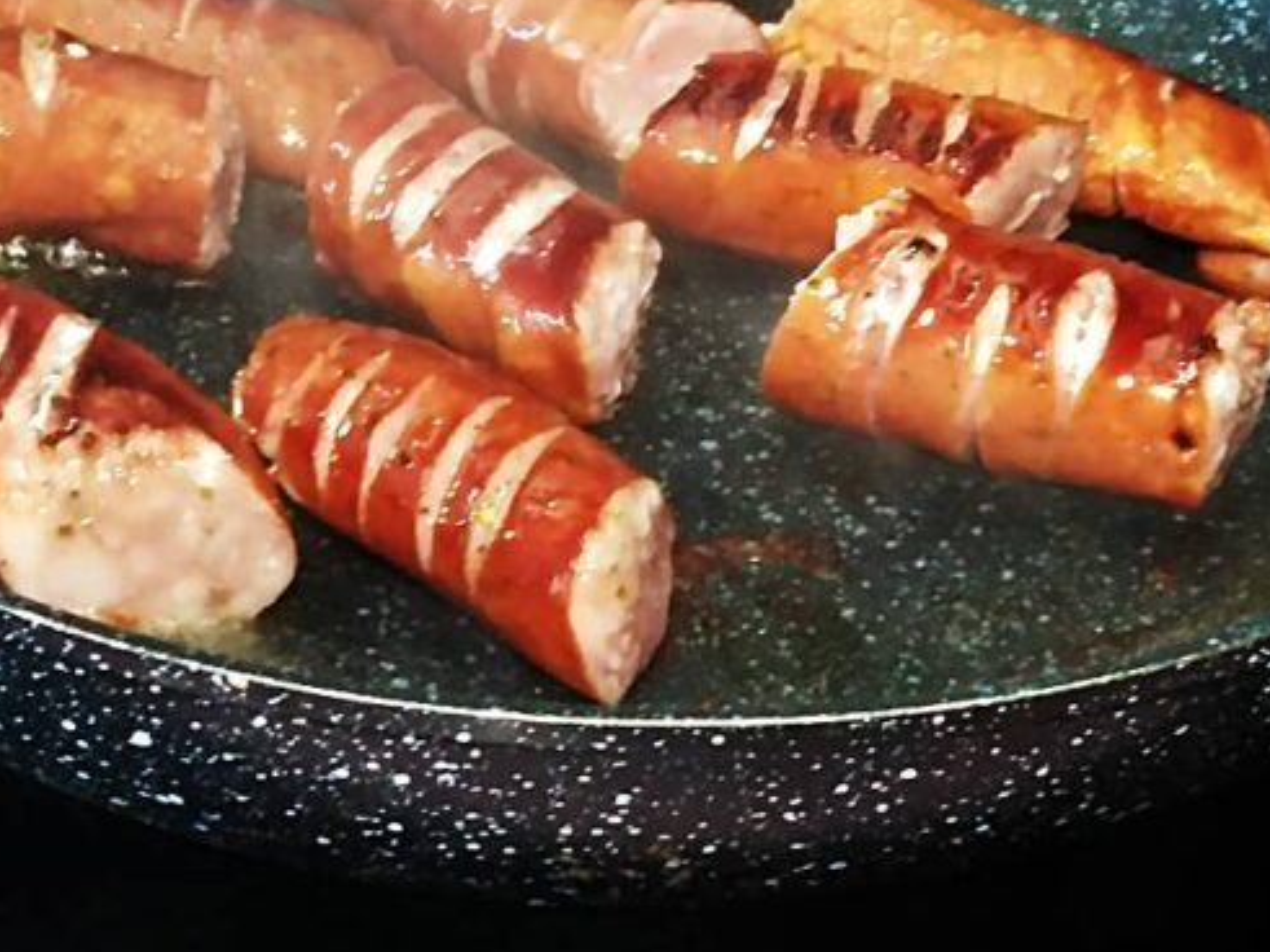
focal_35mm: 204
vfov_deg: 7.3
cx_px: 447
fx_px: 7483
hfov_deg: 9.7
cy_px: 325
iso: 968
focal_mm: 5.25
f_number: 1.75
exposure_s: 1/25
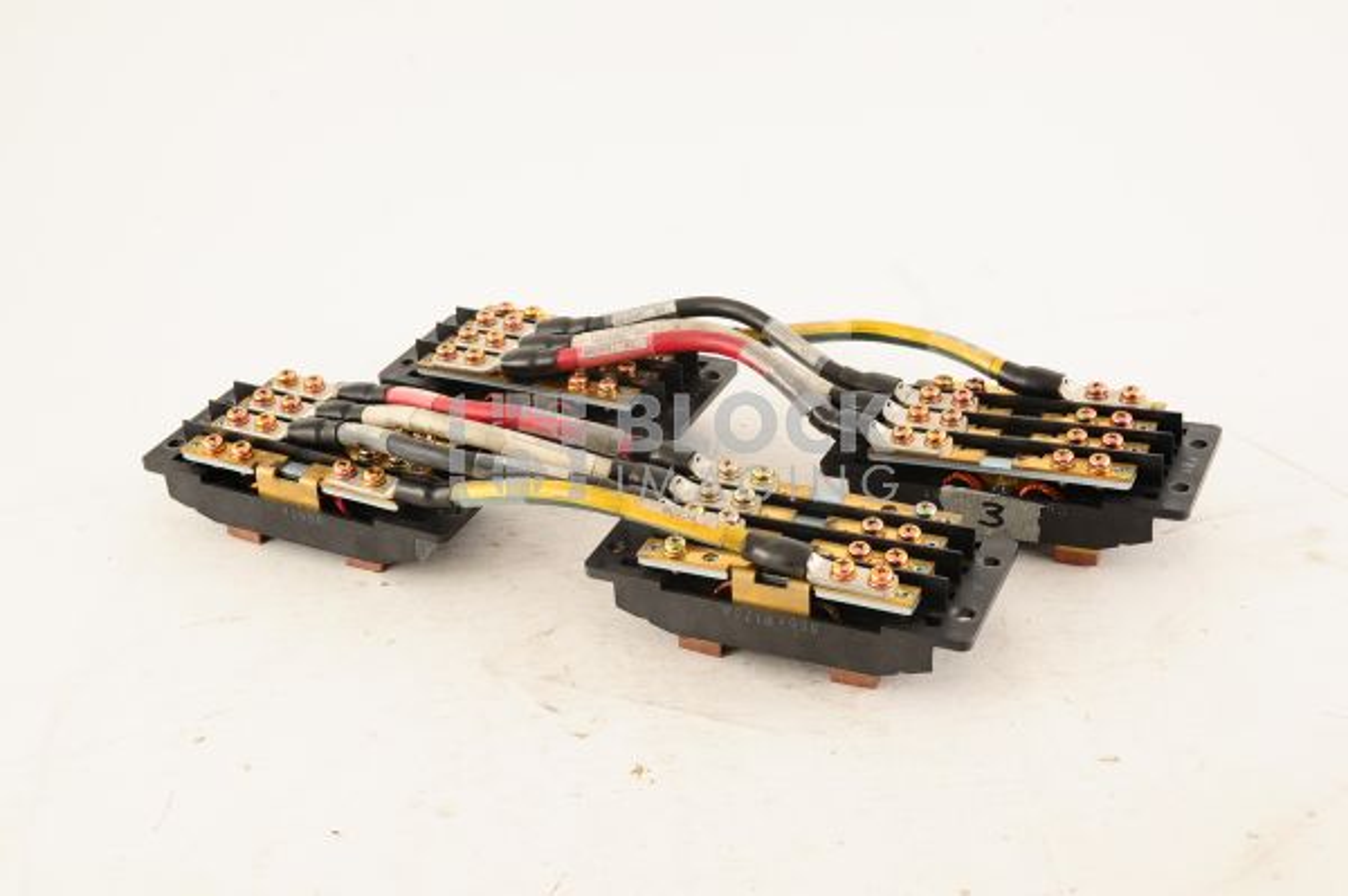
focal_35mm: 50
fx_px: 1871
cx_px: 674
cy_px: 448
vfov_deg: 26.9
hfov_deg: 39.6
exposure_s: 1/125
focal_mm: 50
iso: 1600
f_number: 11
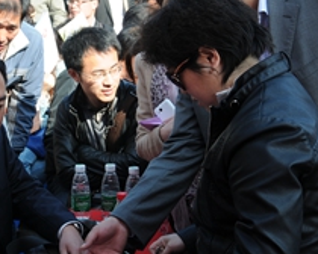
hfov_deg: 19.6
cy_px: 94
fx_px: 913
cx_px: 65
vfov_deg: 15.8
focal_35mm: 97
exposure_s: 1/200
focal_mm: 32
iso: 200
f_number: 7.1
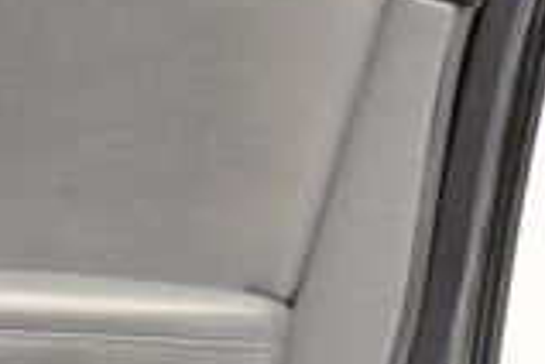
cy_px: 409
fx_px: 2437
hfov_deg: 11.6
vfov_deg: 8.5
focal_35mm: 161
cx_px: -497
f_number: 14
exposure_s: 1/60
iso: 28800
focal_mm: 40
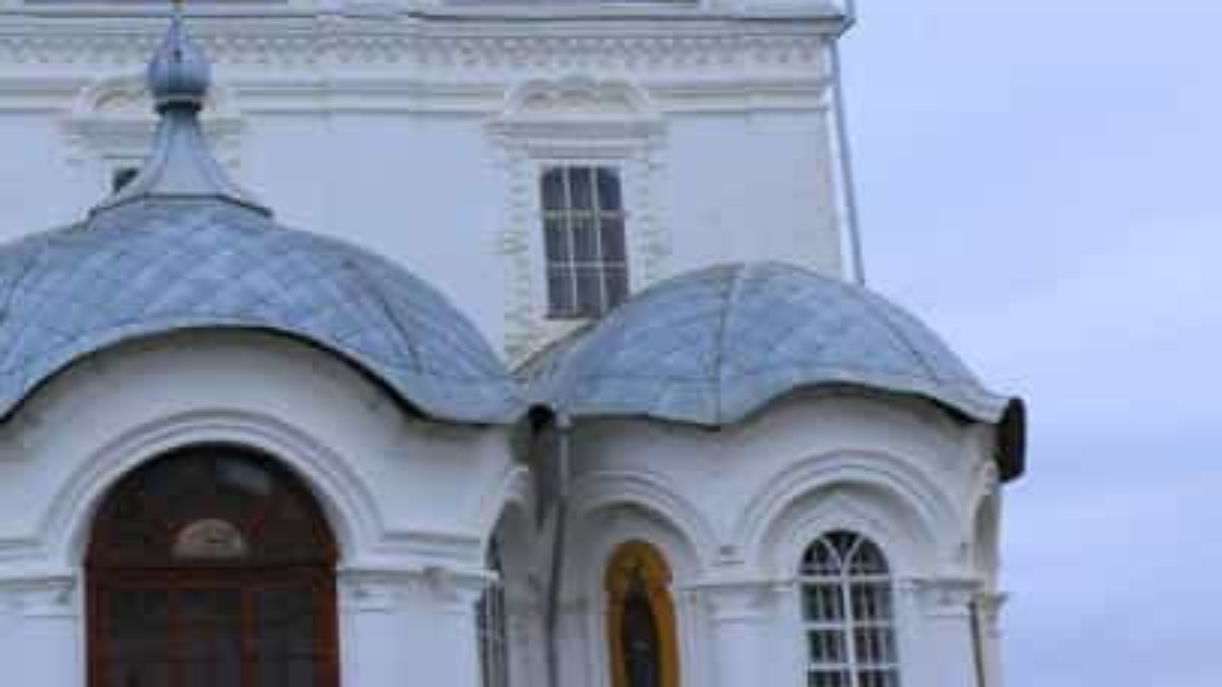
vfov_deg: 16.5
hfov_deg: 28.3
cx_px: 132
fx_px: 2333
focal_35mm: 72
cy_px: 56
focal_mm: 28
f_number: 10
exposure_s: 1/400
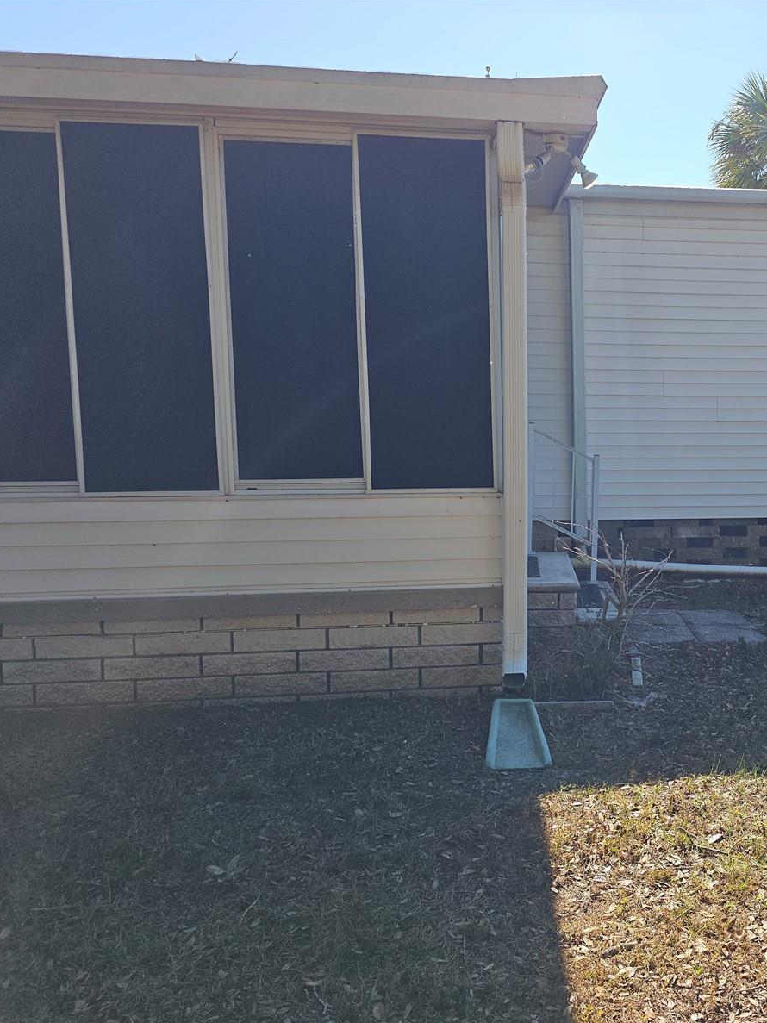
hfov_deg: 42.3
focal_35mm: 31
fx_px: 916
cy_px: 513
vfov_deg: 58.4
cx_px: 667
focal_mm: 6.3
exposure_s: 1/566
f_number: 1.7
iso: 10
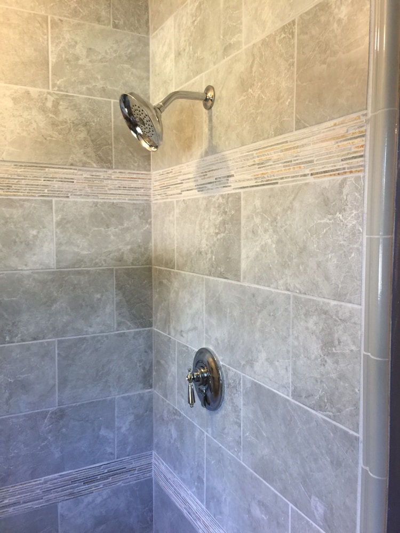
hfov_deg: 48.2
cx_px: 200
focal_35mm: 29
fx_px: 447
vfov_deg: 61.7
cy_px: 266
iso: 40
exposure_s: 1/15
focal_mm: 4.15
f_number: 2.2
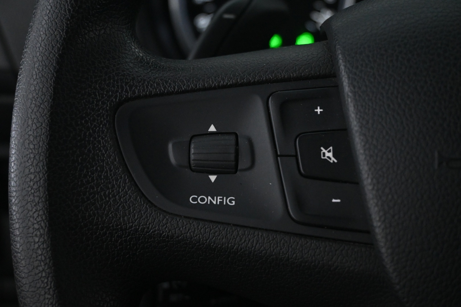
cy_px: 154
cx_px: 230
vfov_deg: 27.3
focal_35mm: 50
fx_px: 634
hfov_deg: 40.0
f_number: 5
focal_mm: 33
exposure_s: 1/50
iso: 4500
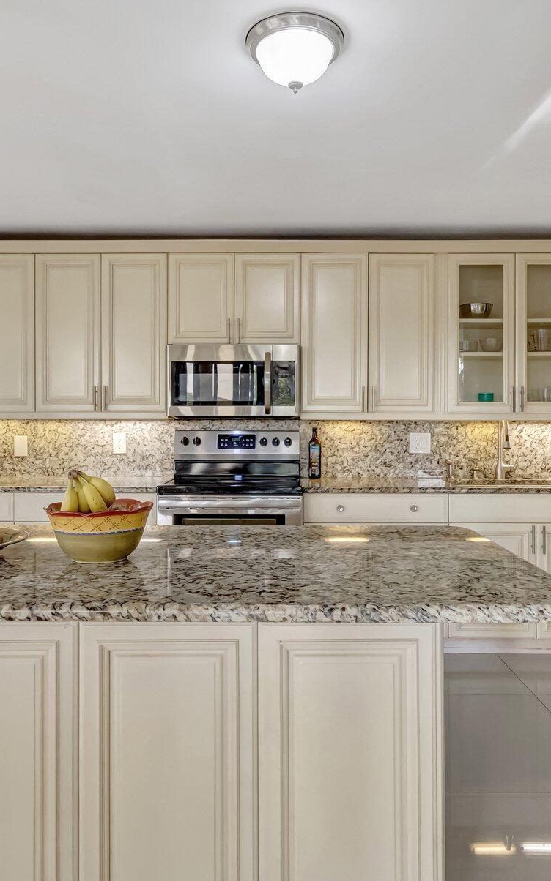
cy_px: 398
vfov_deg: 70.3
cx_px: 267
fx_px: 625
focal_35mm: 26
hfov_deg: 47.6
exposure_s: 1/10
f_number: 8
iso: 640
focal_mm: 10
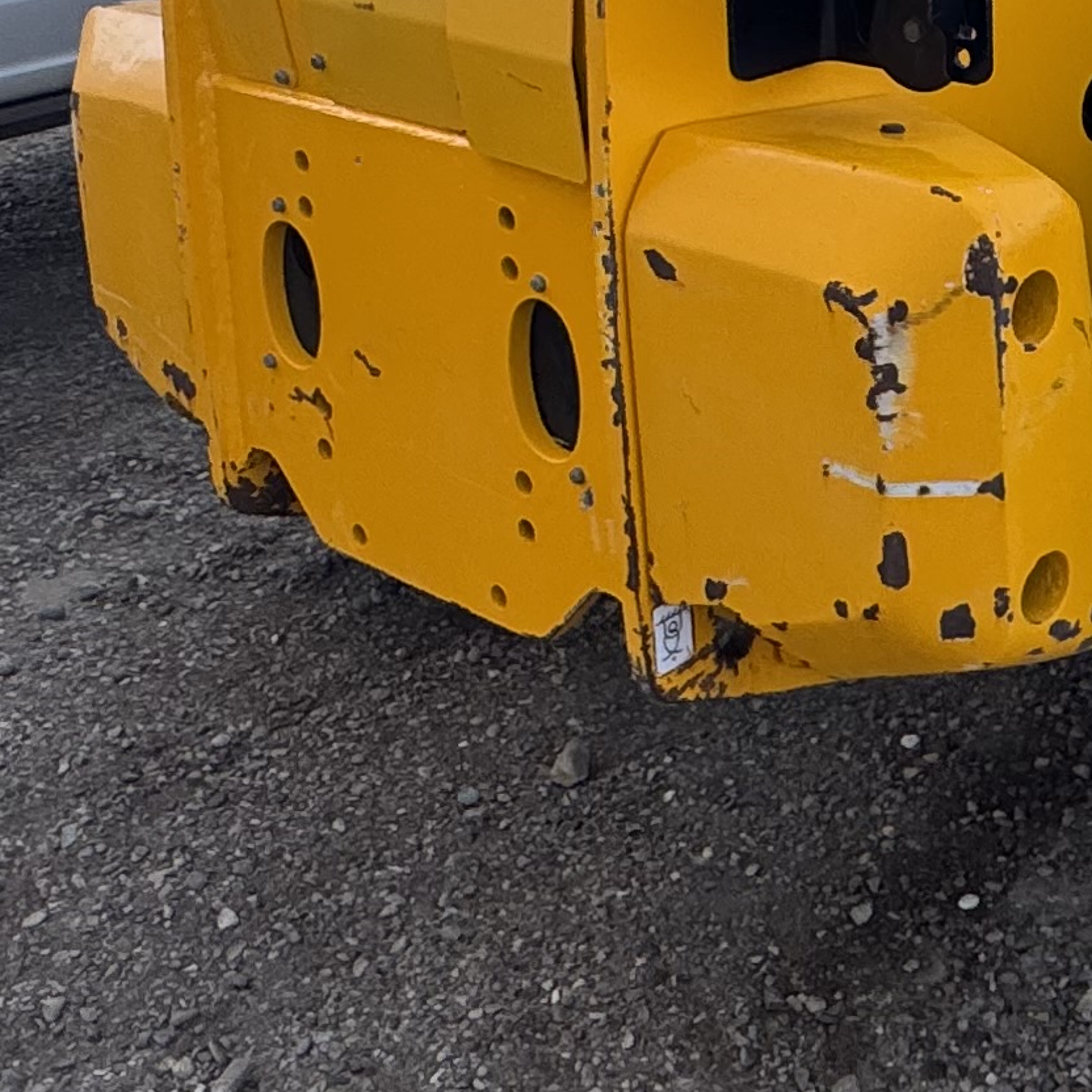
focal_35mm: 60
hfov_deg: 26.4
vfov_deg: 26.4
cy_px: -97
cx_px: 1193
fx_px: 2141
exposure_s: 1/831
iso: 50
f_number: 2.2
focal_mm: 2.22
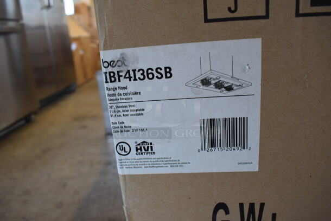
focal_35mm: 27
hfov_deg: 67.3
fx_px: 248
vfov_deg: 48.0
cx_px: 166
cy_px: 110
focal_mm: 18
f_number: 5.6
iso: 720
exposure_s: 1/60
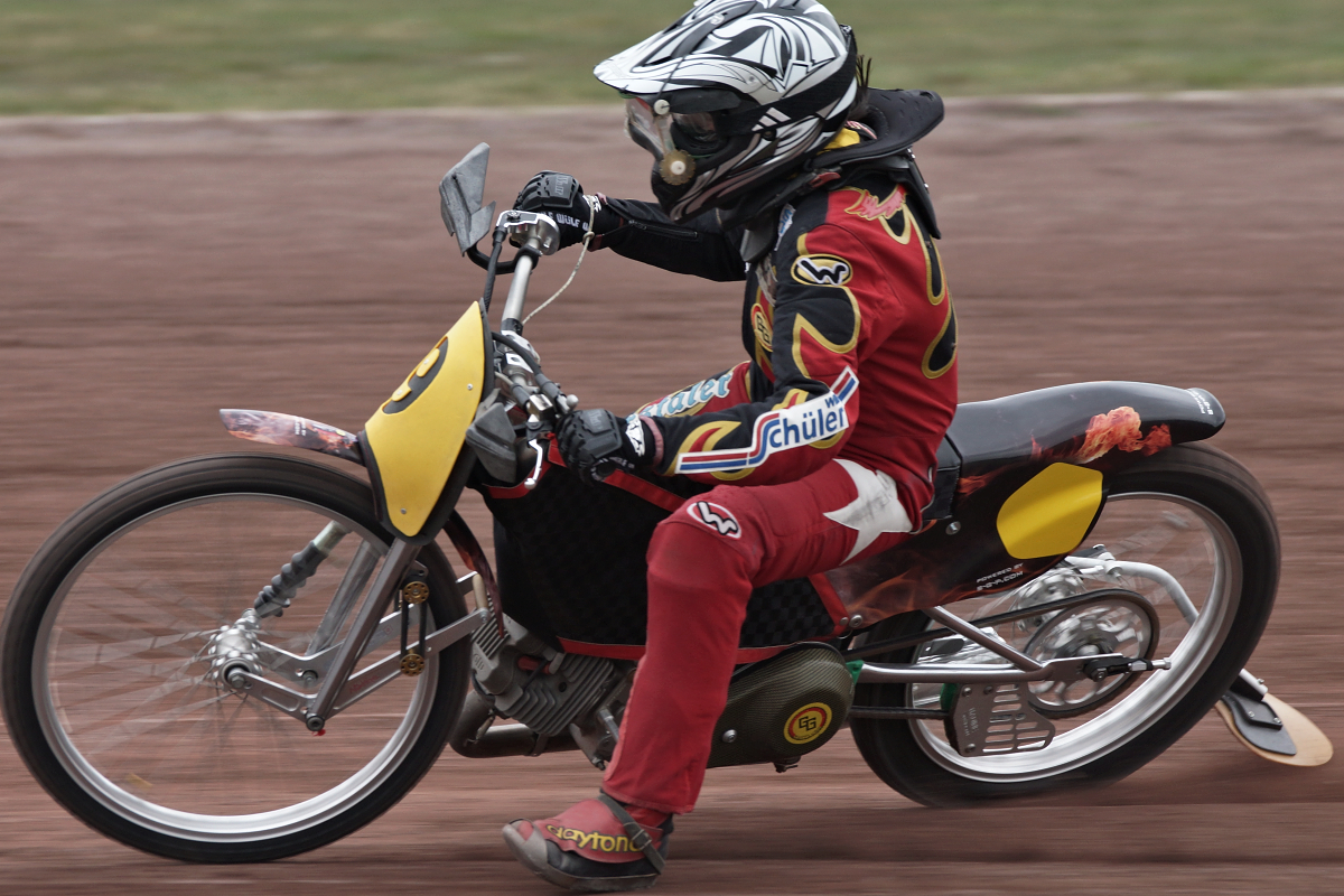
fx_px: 15679
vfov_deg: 3.3
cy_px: 448
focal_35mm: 420
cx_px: 672
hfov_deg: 4.9
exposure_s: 1/400
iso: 400
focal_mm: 280
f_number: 7.1
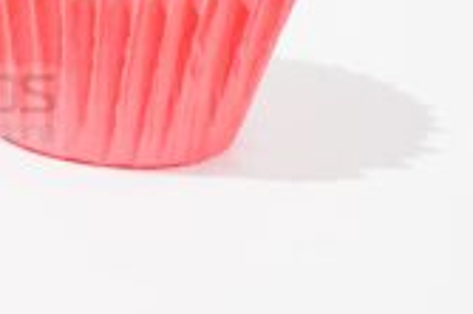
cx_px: -119
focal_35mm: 143
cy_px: -33
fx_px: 1881
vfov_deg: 9.5
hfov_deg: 13.9
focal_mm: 37
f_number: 11
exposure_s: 1/30
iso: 640
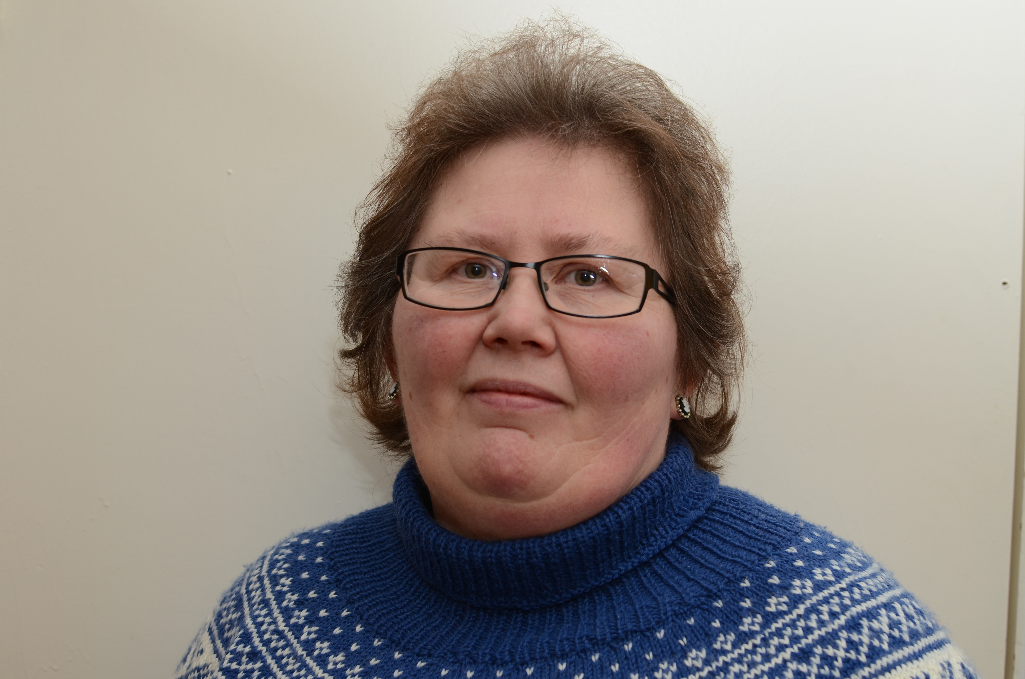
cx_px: 512
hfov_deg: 37.9
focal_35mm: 52
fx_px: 1492
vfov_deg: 25.6
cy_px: 340
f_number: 5
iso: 200
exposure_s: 1/60
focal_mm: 35
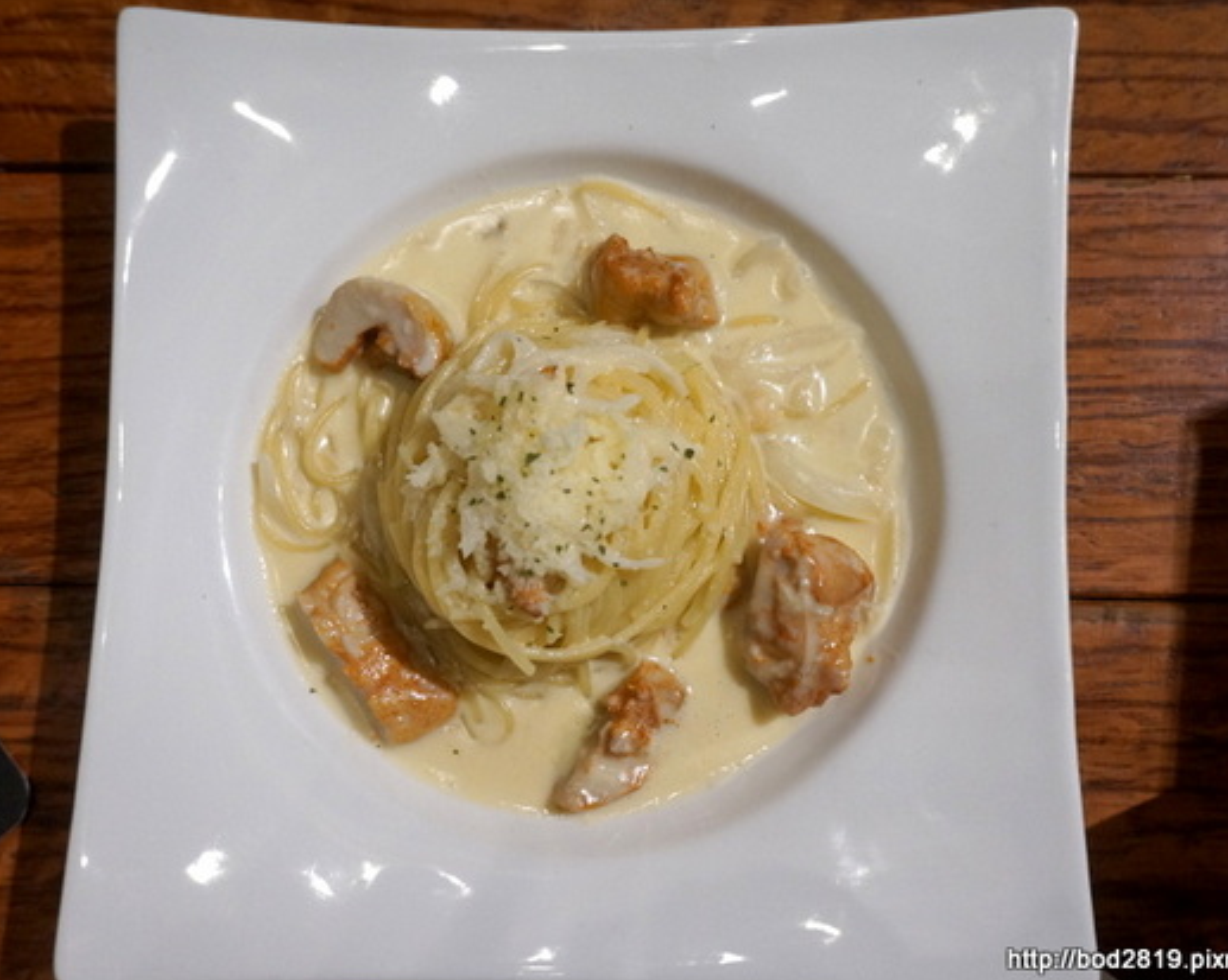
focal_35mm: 37
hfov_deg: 49.6
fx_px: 1329
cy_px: 502
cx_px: 646
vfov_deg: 40.5
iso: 1000
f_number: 4
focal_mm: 21
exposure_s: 1/60
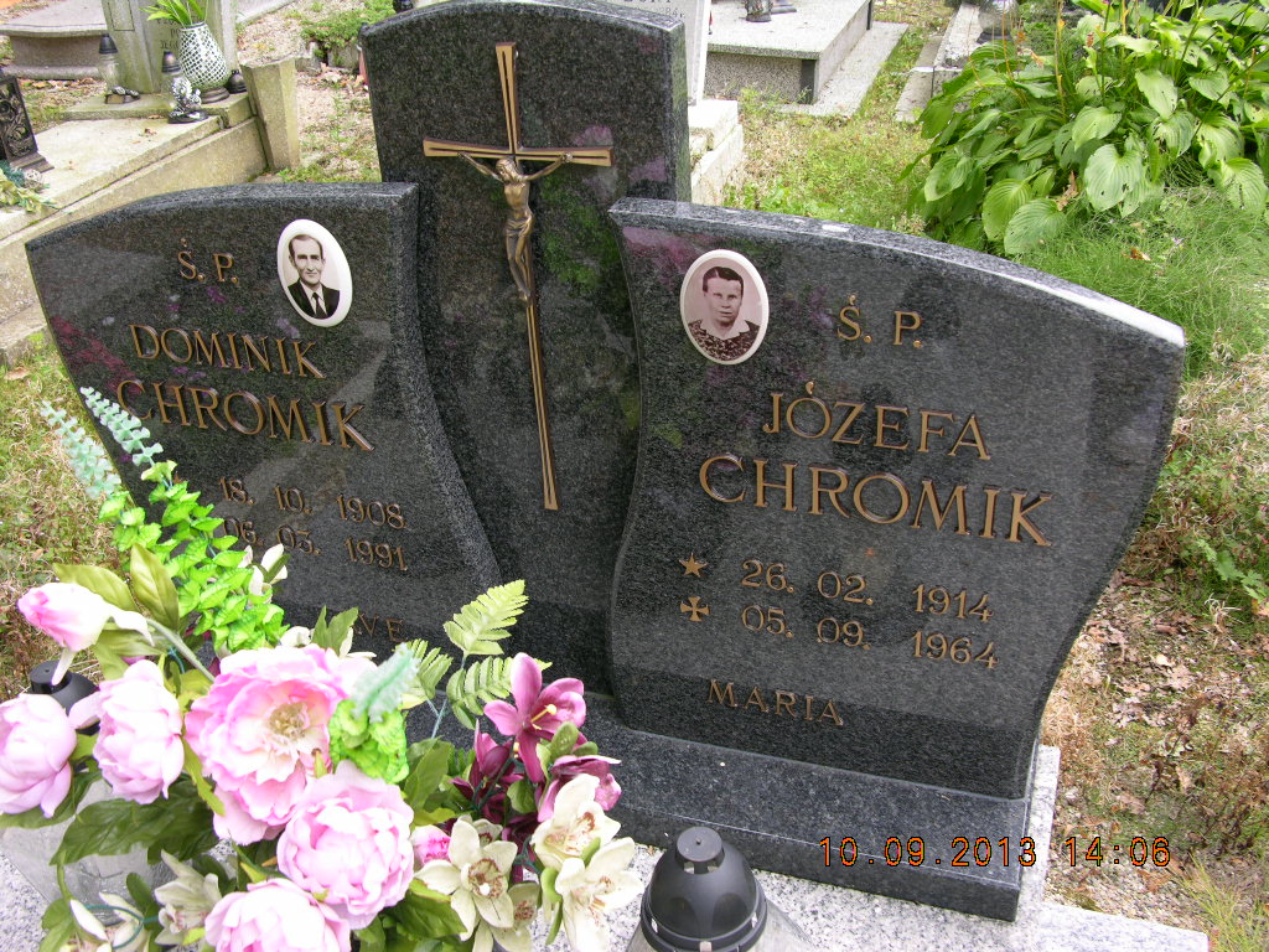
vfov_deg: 40.7
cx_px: 634
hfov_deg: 52.6
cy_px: 476
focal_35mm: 35
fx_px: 1283
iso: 50
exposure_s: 1/53
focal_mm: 8.9
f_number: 3.5
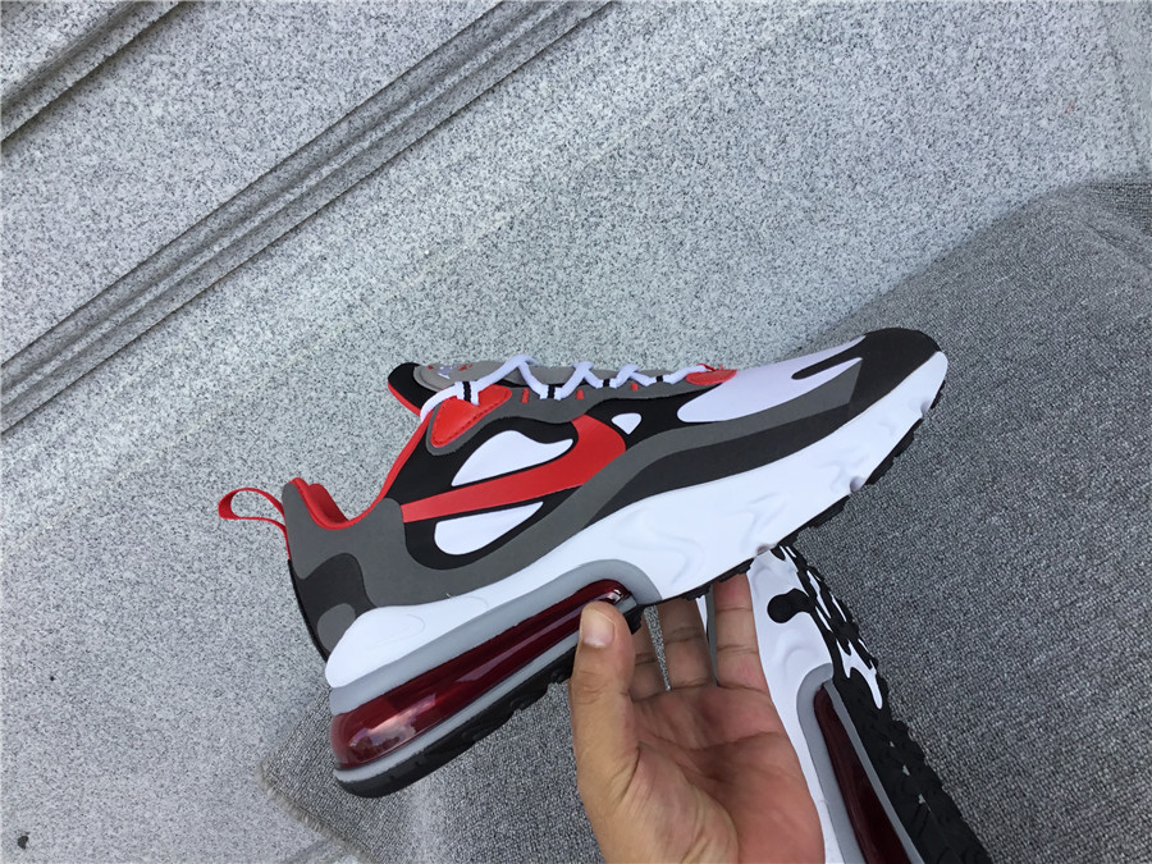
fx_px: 1032
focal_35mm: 31
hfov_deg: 58.4
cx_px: 576
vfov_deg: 45.4
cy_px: 432
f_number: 2.4
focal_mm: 3.3
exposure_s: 1/215
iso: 25
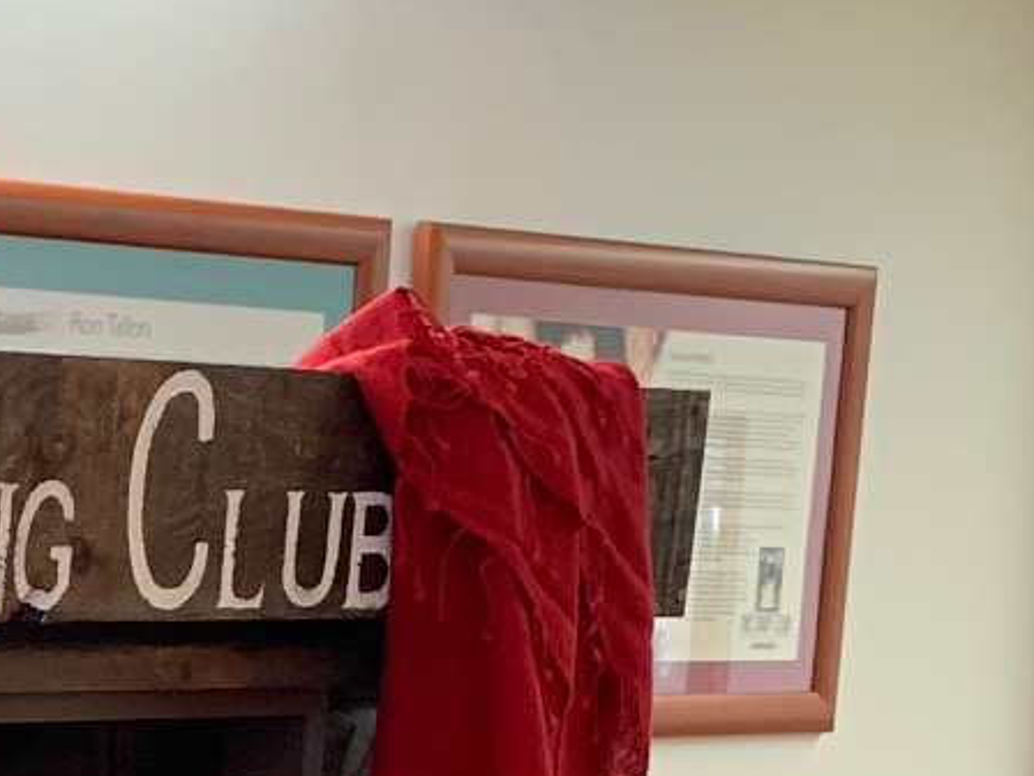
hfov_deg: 14.9
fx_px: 3495
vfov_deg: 11.6
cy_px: 1480
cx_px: -769
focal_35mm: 117
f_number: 1.8
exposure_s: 1/50
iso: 250
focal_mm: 4.25
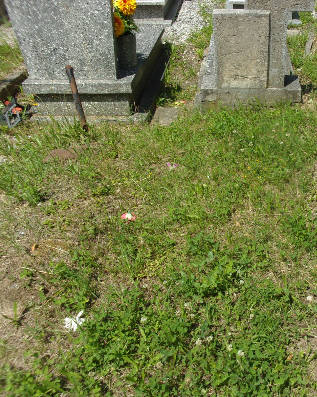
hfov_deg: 38.8
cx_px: 246
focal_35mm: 37
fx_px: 434
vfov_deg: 49.1
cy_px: 196
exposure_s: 1/100
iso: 80
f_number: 10.8
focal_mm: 5.1
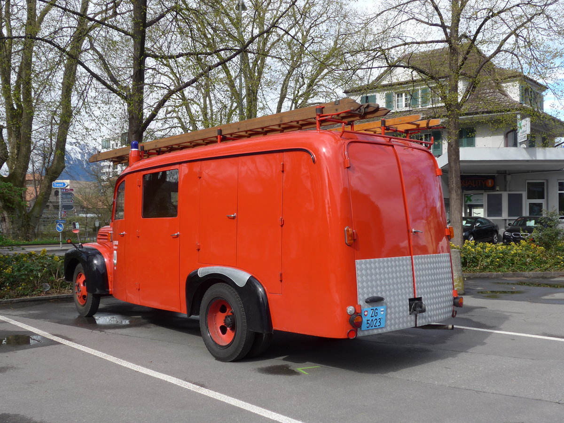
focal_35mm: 39
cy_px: 212
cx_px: 282
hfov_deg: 47.9
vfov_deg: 36.8
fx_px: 635
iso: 80
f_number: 2.8
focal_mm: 8
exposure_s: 1/1000
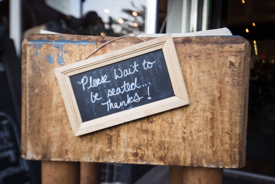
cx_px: 138
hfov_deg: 54.4
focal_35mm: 35
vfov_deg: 37.9
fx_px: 267
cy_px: 92
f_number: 4
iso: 800
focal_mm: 35
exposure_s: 1/80
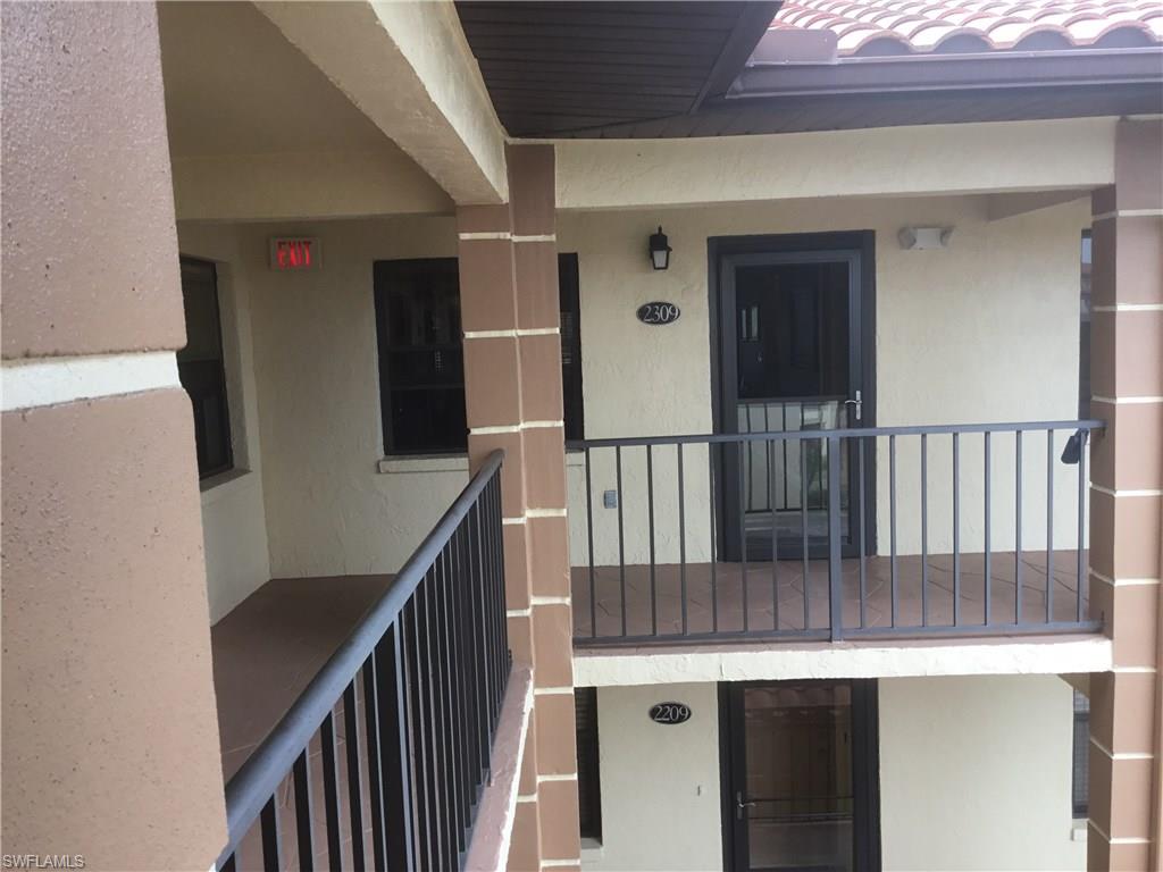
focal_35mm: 31
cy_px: 436
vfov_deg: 45.4
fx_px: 1042
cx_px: 582
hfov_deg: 58.4
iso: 50
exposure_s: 1/120
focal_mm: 3.3
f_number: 2.4
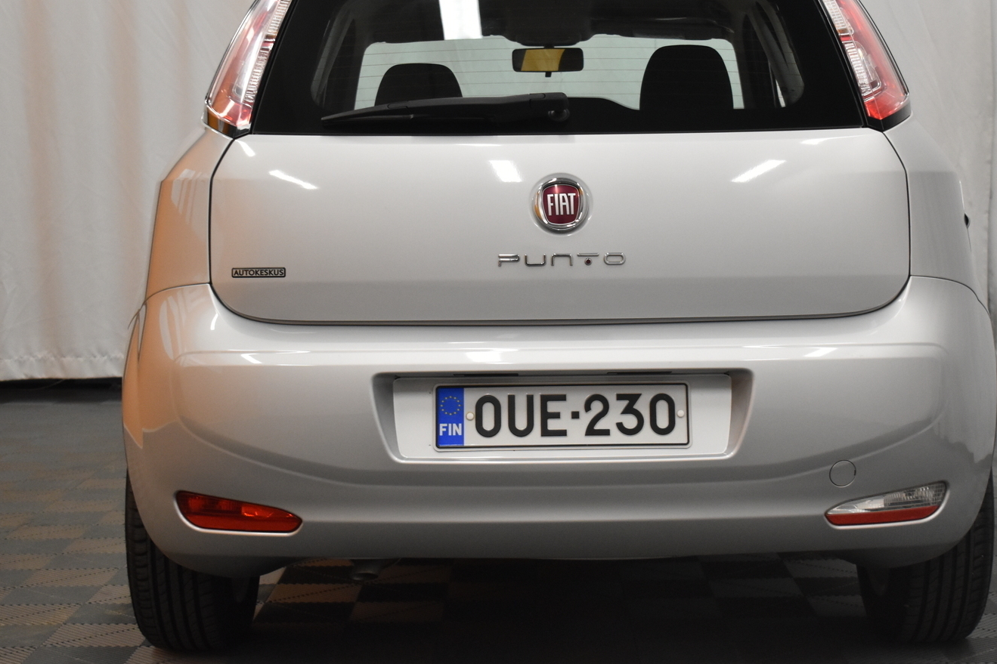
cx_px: 563
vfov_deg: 19.4
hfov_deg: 28.8
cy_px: 271
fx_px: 1938
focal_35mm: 70
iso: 1600
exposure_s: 1/60
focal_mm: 38
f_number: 4.8
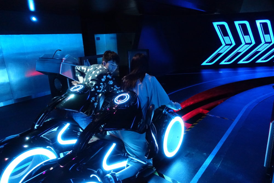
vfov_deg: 53.1
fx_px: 183
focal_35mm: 24
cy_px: 92
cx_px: 137
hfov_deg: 73.7
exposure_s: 1/30
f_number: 1.8
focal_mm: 8.8
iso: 4000
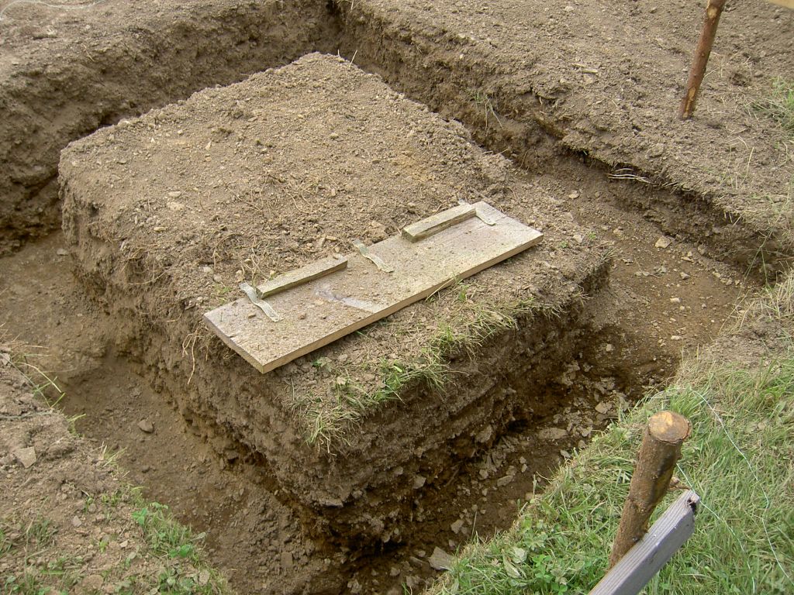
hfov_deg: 54.0
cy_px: 298
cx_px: 397
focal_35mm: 34
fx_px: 780
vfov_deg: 41.8
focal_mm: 5.6
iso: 50
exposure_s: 1/100
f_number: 2.8
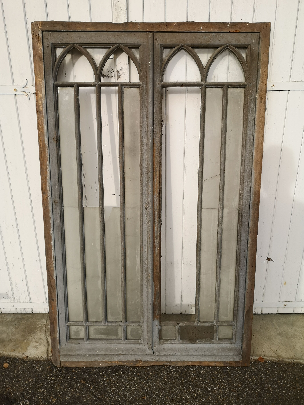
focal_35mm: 27
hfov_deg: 51.4
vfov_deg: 65.3
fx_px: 316
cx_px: 152
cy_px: 202
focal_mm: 5.58
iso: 50
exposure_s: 1/1066
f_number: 1.8
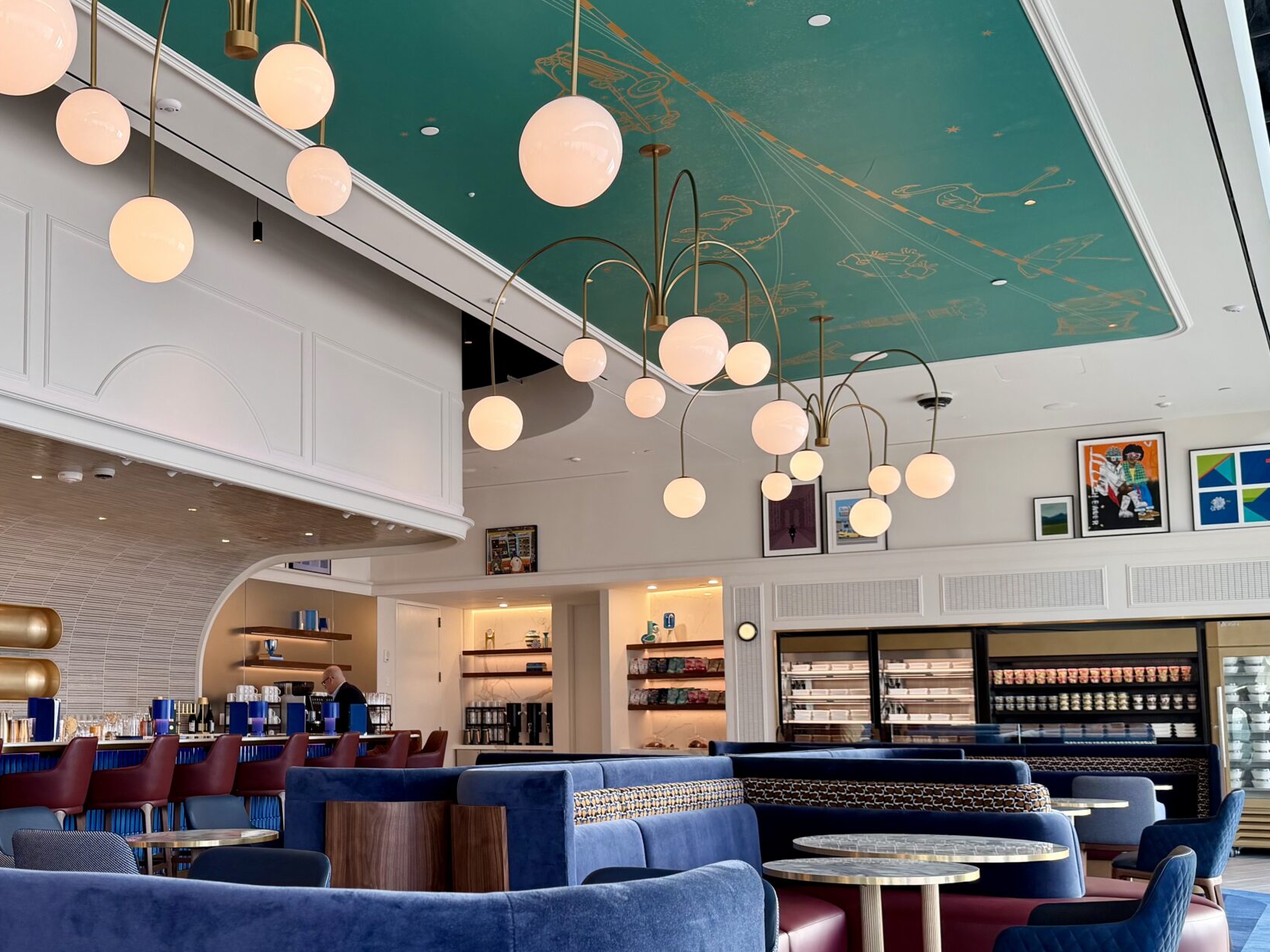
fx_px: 1357
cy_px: 583
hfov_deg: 49.4
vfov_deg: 38.5
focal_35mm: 37
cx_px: 433
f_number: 1.78
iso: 100
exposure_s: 1/150
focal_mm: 6.76
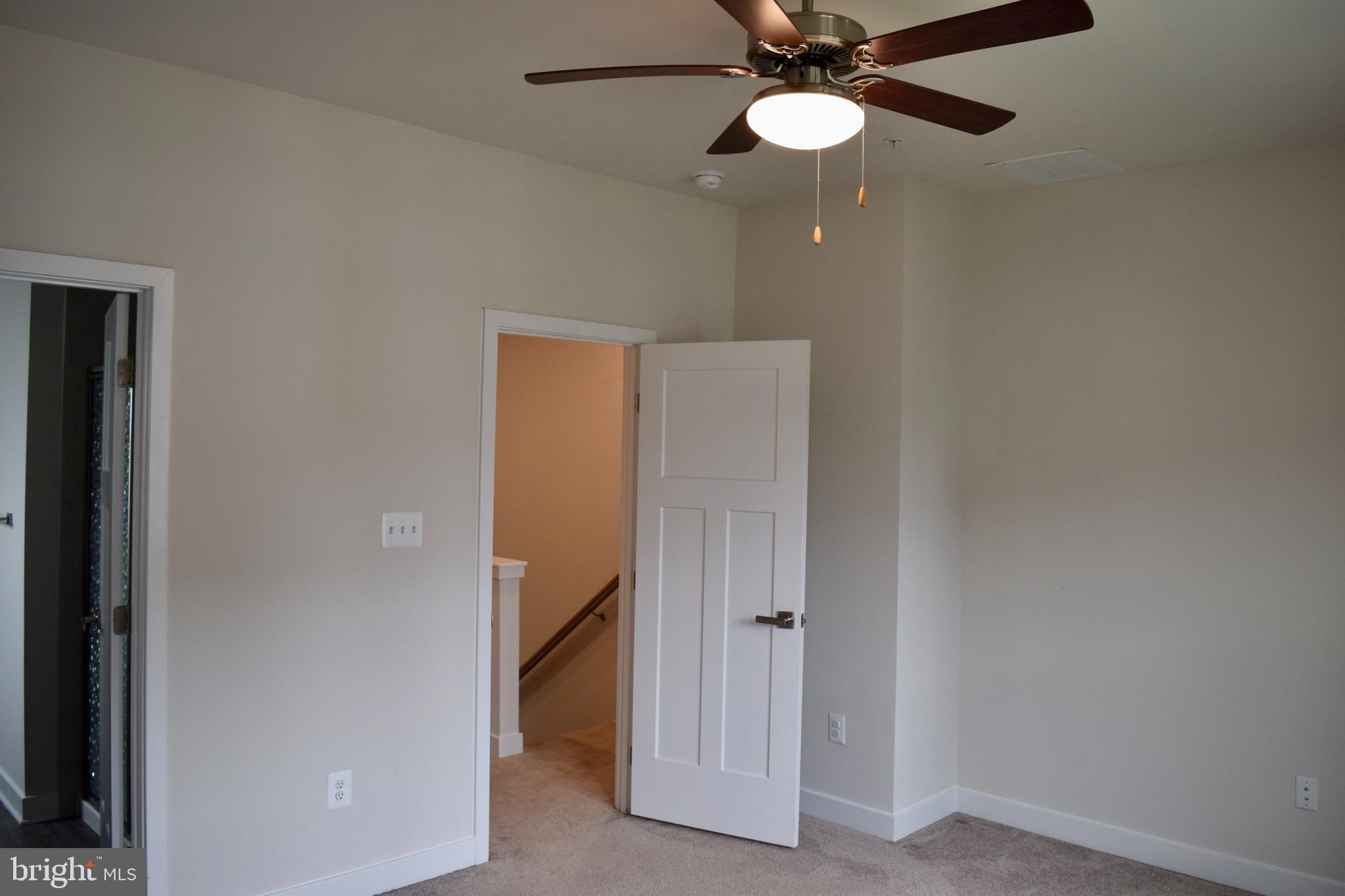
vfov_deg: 47.9
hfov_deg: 67.4
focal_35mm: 27
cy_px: 448
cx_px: 672
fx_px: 1009
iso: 400
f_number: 5
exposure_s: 1/100
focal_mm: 18
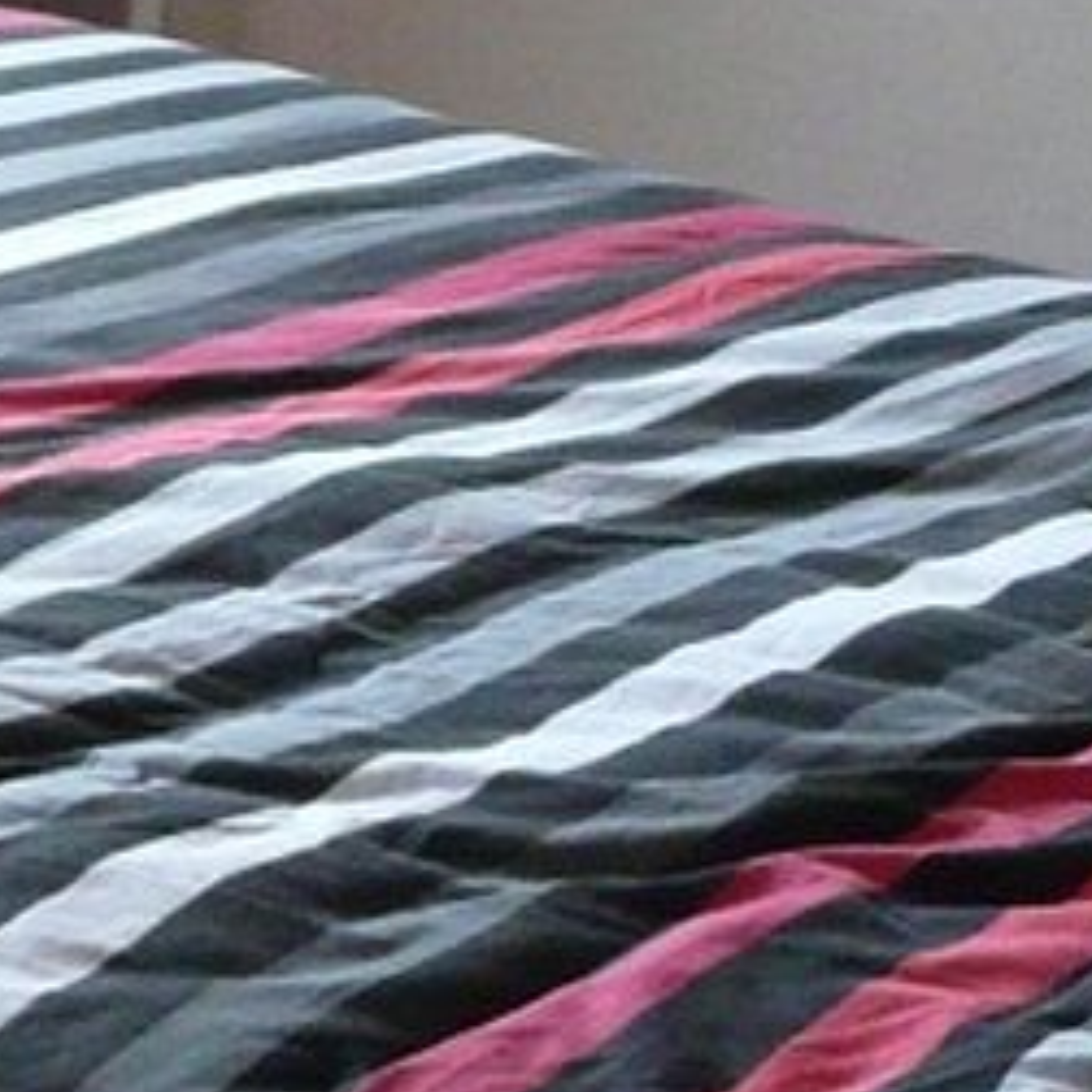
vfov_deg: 12.1
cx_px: -1214
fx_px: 5068
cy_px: -39
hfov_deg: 11.0
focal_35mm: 142
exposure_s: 1/50
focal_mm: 4.6
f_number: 2.8
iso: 400
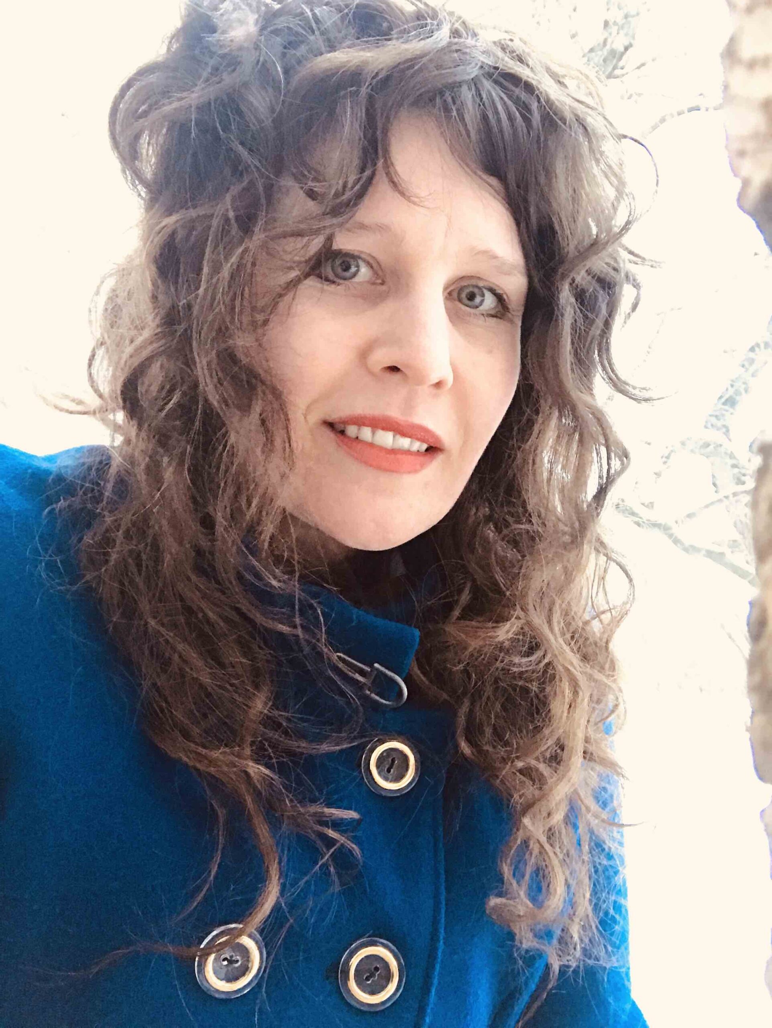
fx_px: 951
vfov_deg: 56.8
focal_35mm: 32
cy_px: 514
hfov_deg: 44.2
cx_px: 386
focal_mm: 2.87
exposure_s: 1/30
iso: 200
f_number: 2.2
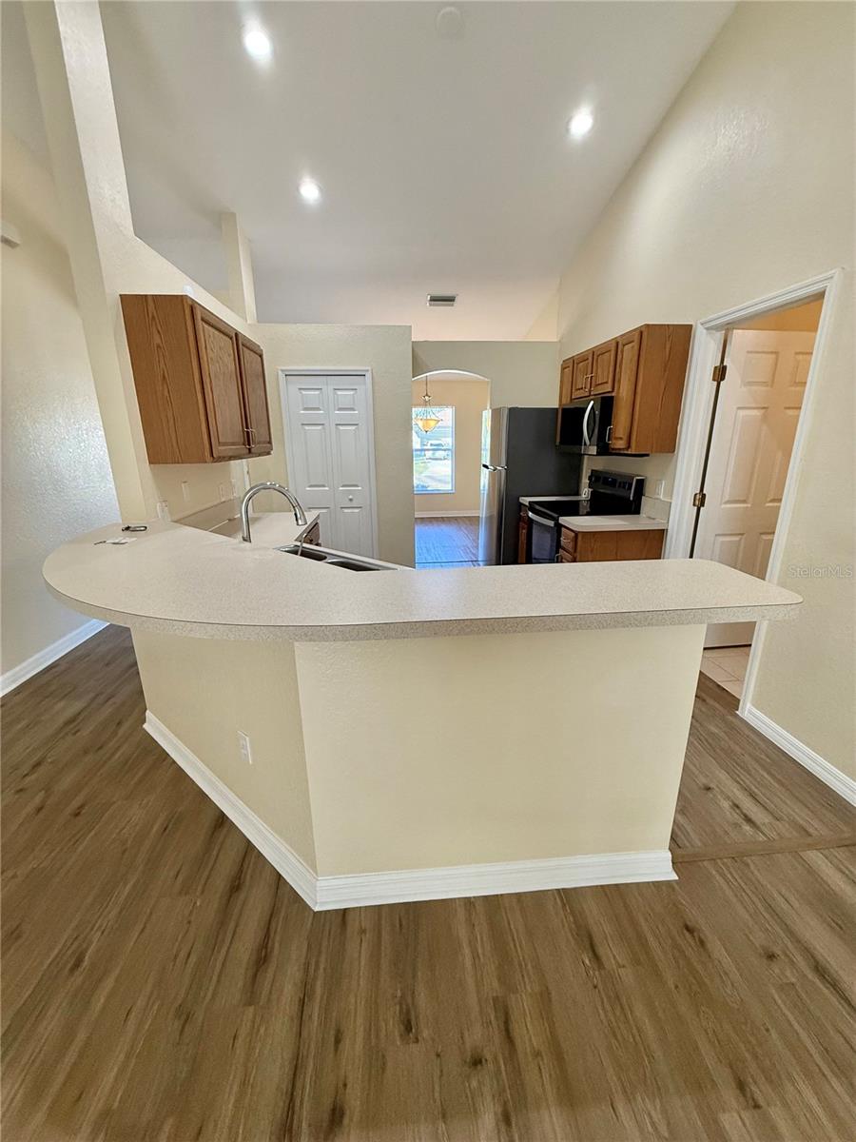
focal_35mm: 14
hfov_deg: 85.7
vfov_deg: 102.1
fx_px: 462
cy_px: 571
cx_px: 428
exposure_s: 1/120
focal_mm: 2.22
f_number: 2.2
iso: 250
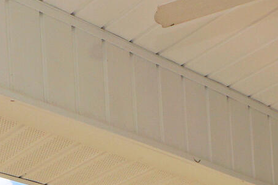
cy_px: 527
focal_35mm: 99
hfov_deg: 20.6
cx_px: 120
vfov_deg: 10.5
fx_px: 764
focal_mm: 10
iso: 100
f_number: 13
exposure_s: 1/250
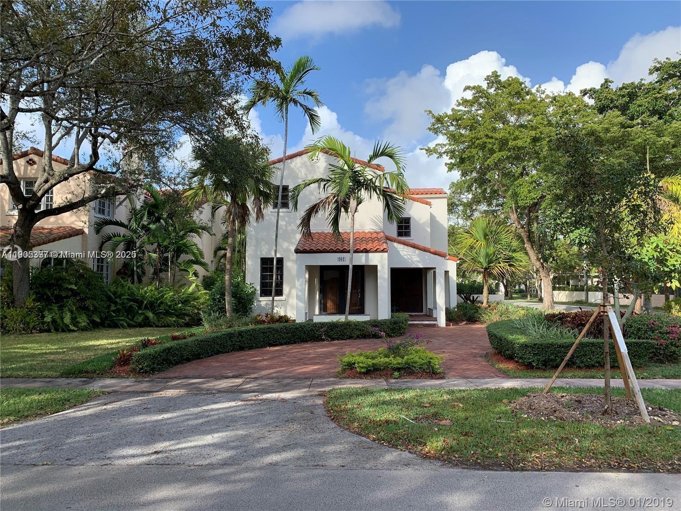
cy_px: 256
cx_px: 340
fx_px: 511
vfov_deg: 53.1
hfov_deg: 67.3
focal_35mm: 26
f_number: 1.8
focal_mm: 4.25
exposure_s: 1/1100
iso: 25
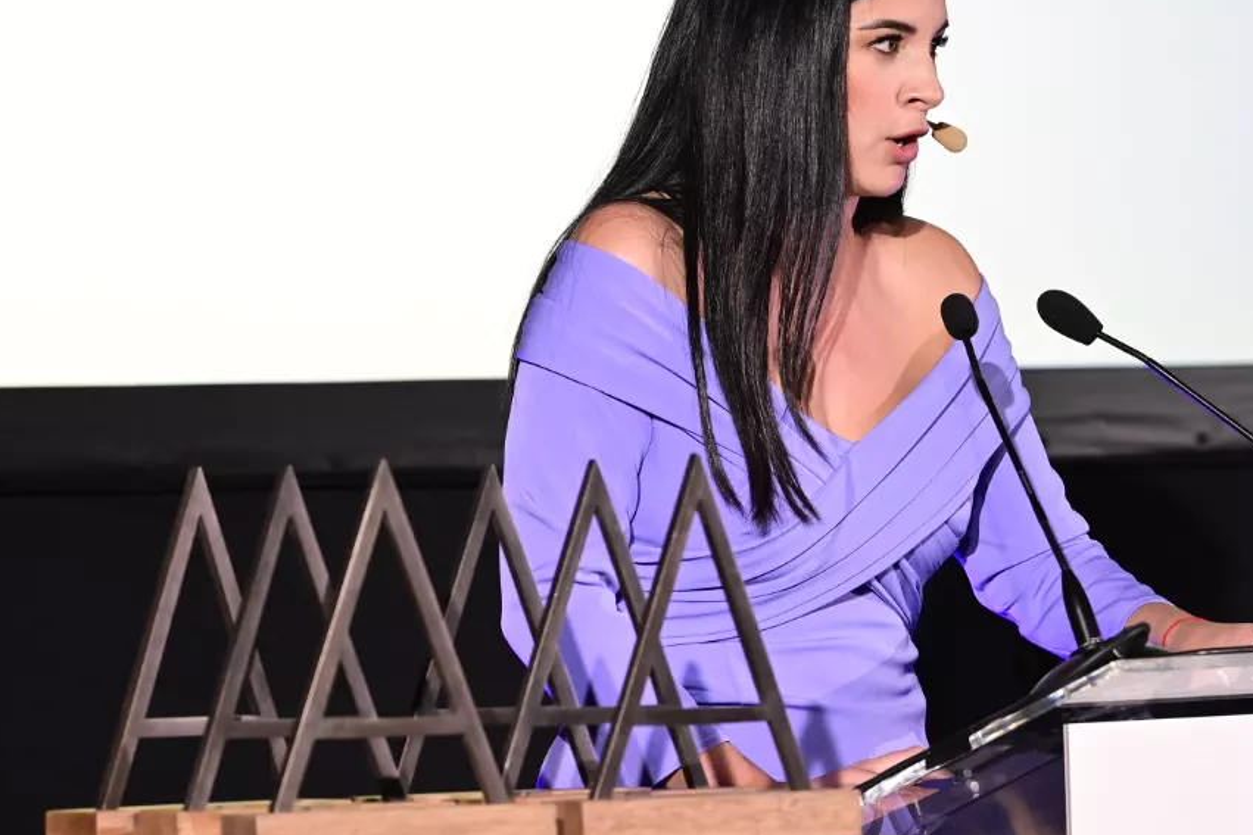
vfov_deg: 5.3
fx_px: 8943
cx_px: 805
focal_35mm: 257
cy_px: 482
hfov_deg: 8.0
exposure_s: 1/400
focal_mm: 135
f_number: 4.5
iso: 4000
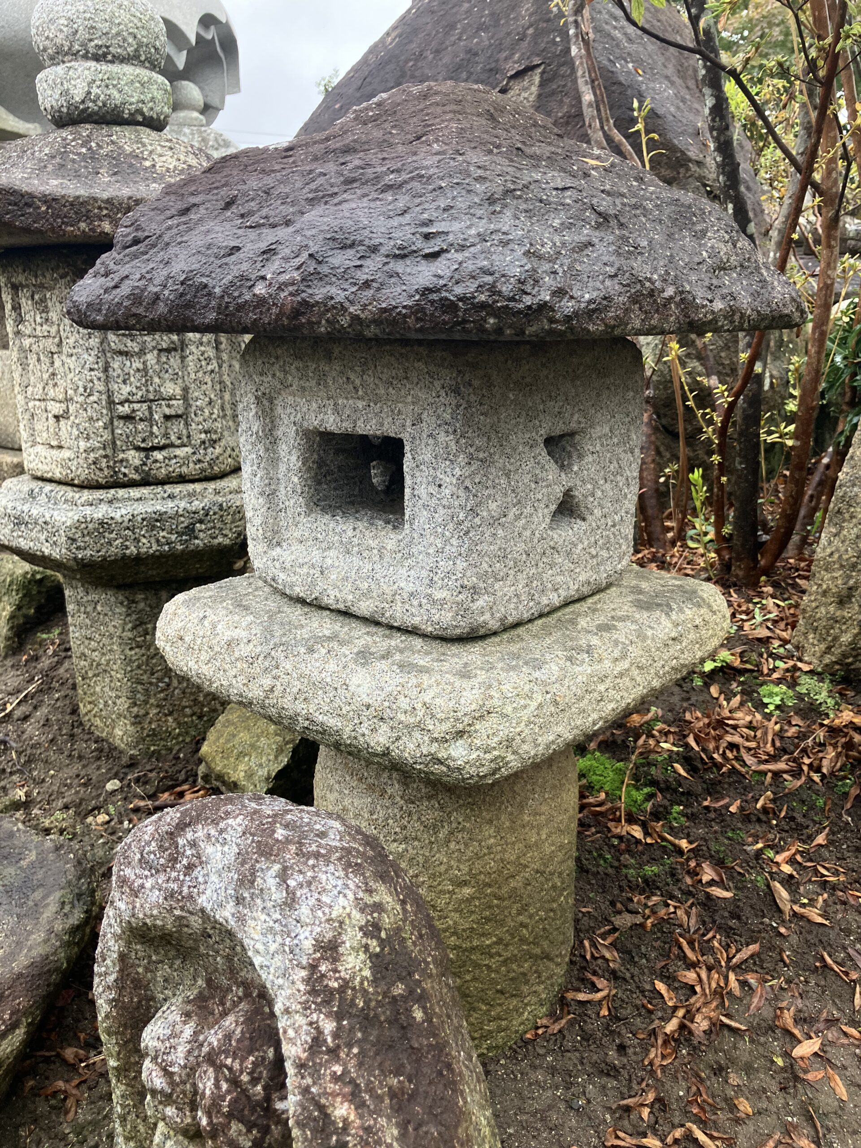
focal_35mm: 28
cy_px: 574
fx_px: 929
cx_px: 430
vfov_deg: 63.4
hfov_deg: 49.7
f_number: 1.8
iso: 64
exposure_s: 1/121
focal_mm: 3.99
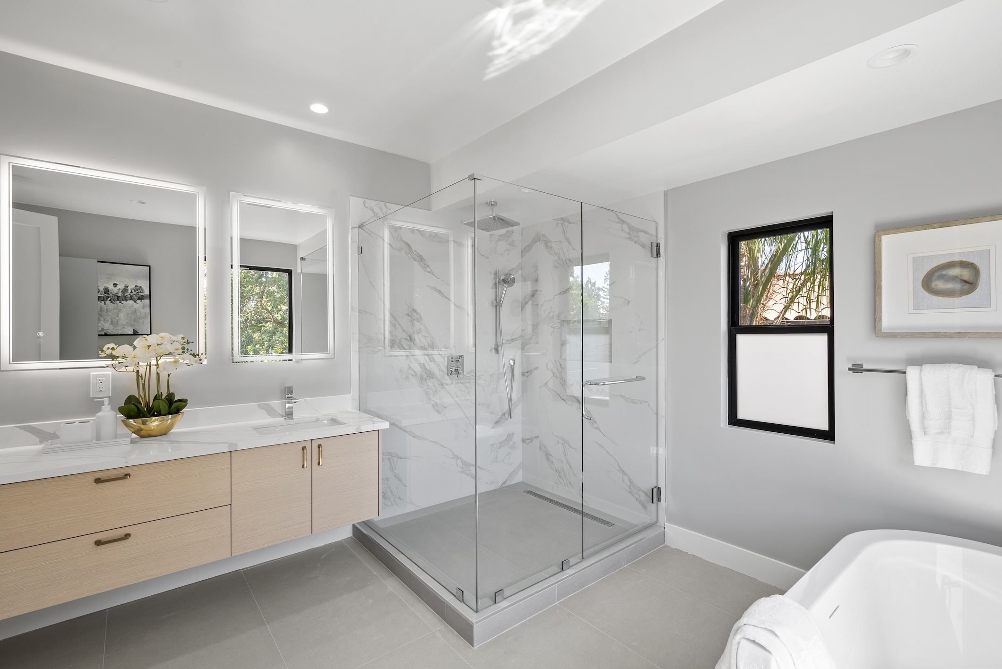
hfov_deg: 96.7
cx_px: 501
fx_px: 446
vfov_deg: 73.8
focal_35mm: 16
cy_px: 334
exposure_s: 1/4
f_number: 9
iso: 100
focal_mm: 16
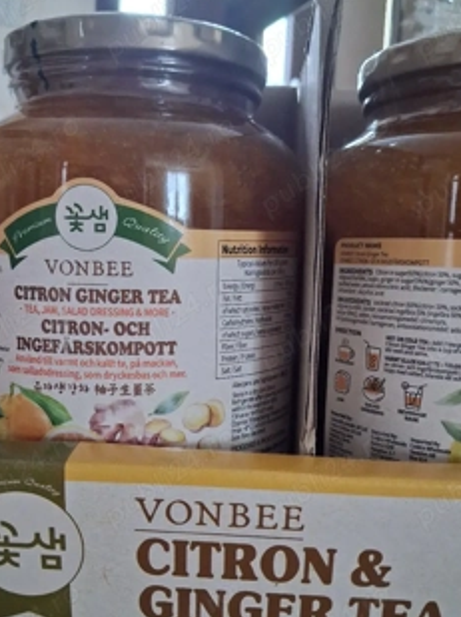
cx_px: 210
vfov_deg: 52.6
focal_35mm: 35
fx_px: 623
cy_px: 345
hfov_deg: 40.6
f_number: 1.8
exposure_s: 1/50
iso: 500
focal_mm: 4
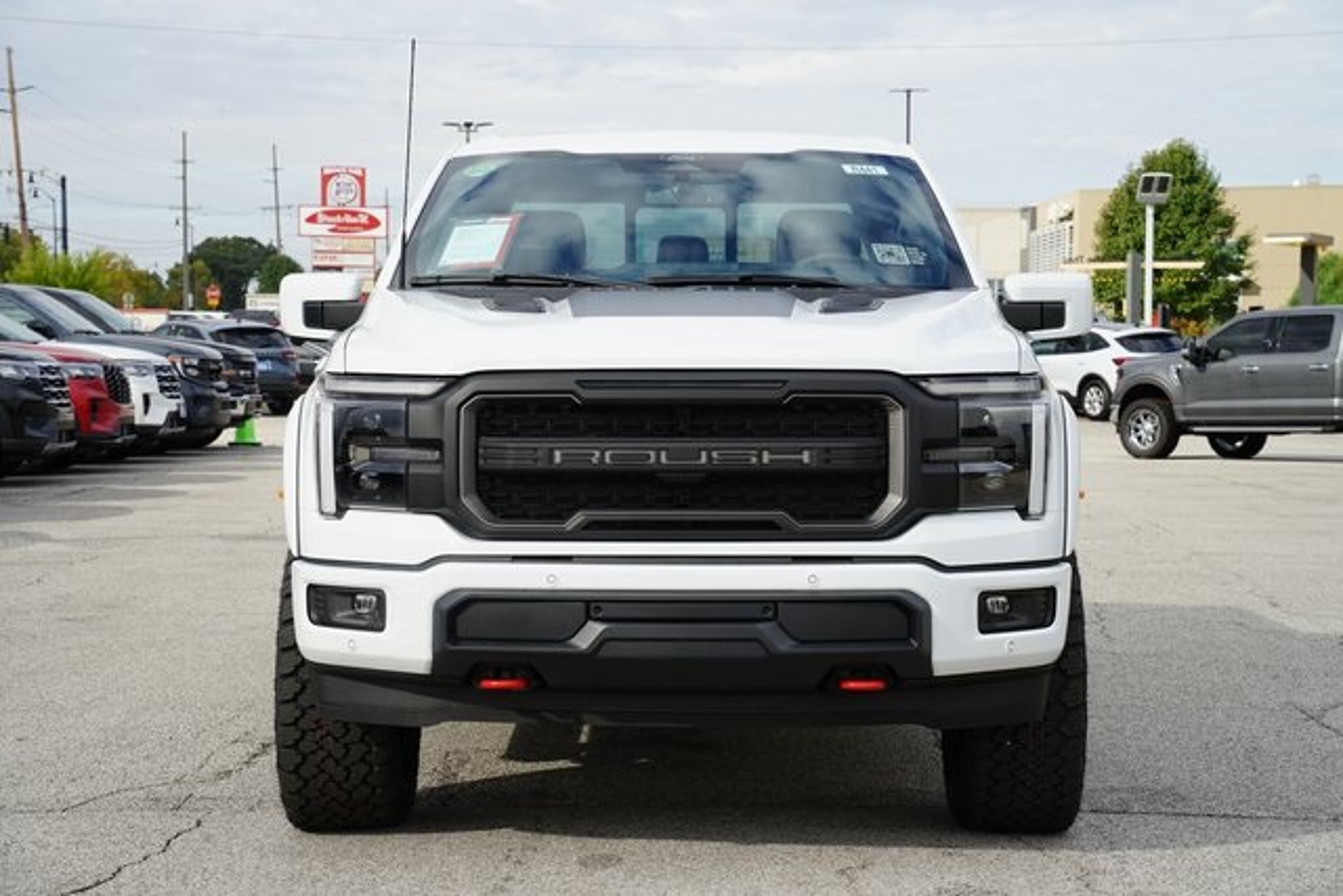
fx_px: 2798
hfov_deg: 27.0
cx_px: 672
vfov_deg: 18.2
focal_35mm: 75
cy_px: 448
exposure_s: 1/100
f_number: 10
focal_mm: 75
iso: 100
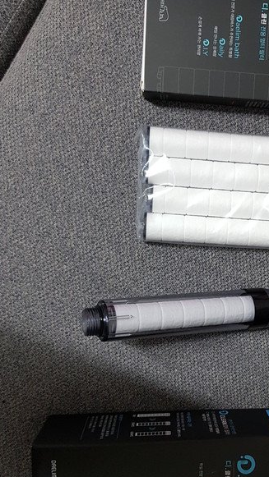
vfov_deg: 51.4
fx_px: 494
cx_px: 219
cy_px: 275
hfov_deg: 29.7
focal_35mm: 39
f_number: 1.7
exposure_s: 1/40
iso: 160
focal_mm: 4.3
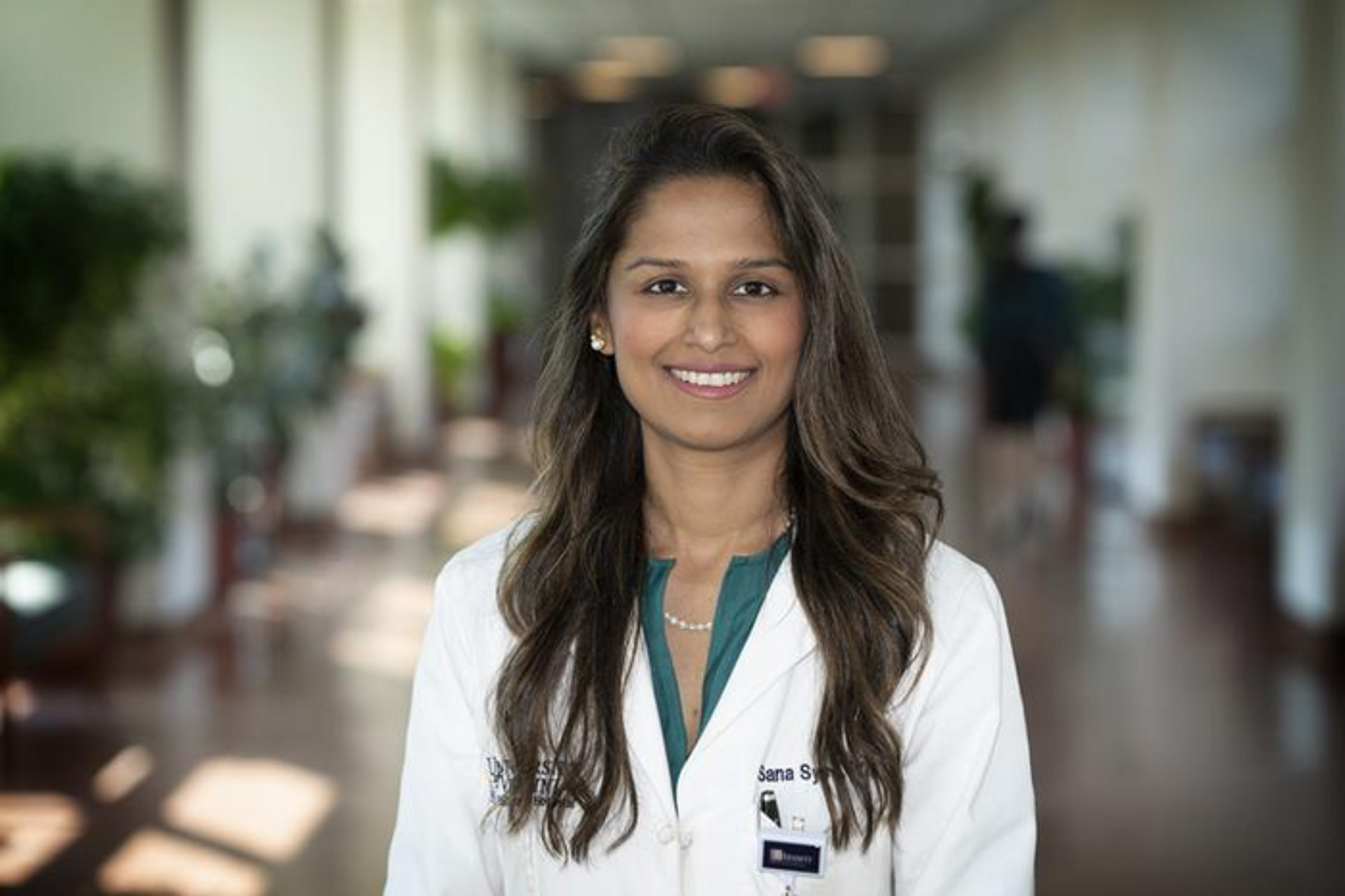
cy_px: 448
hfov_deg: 23.9
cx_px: 672
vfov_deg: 16.1
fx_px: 3174
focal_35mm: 85
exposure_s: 1/200
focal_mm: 85
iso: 100
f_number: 2.5
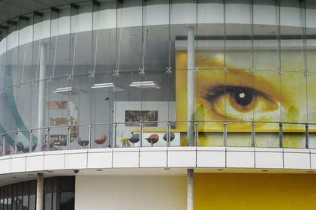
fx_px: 855
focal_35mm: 98
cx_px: 158
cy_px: 105
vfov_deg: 14.0
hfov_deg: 20.9
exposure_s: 1/320
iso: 100
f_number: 6.3
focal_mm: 65
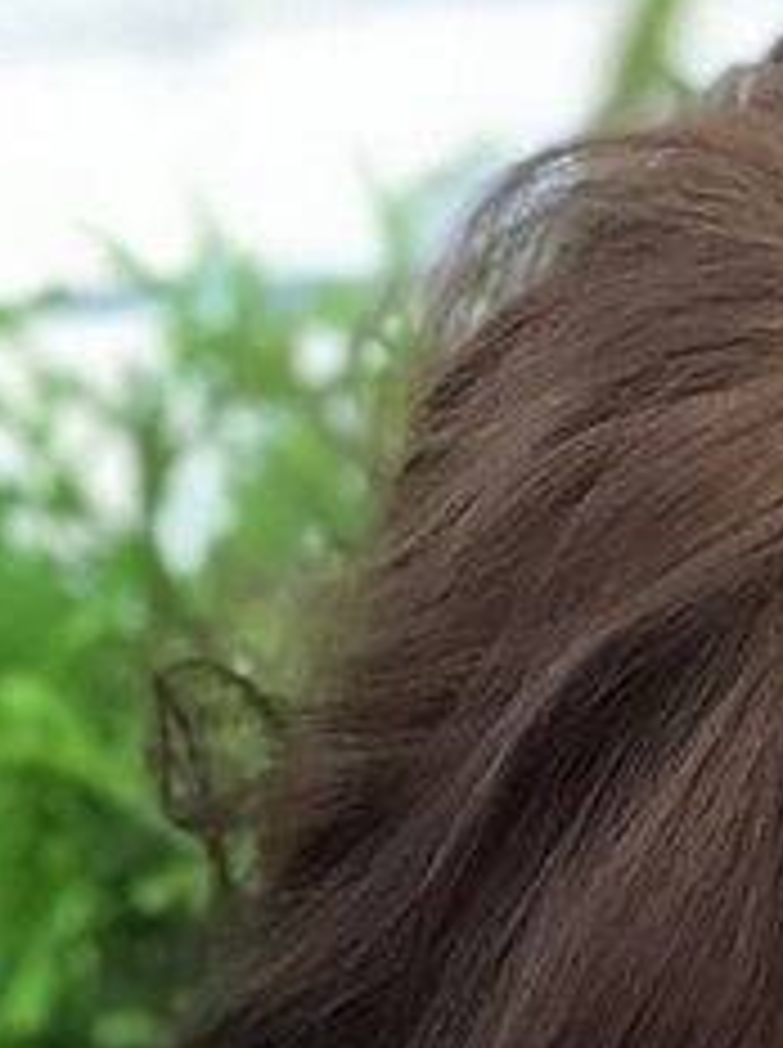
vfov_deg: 7.8
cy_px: 1840
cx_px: 873
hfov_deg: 6.0
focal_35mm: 245
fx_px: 7409
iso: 800
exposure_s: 1/60
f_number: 2.8
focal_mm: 6.6
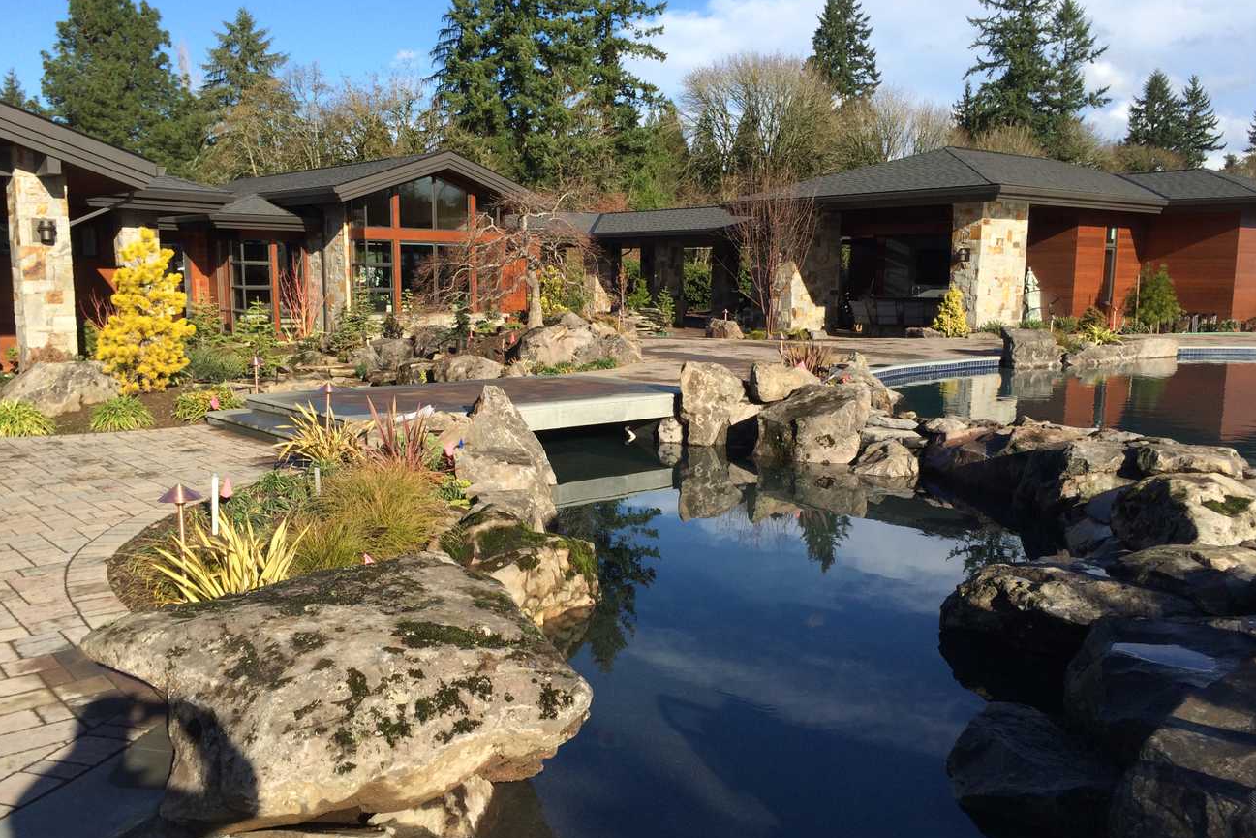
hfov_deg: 60.3
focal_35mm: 31
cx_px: 640
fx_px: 1082
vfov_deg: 42.3
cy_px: 429
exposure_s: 1/1709
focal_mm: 4.15
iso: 32
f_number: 2.2
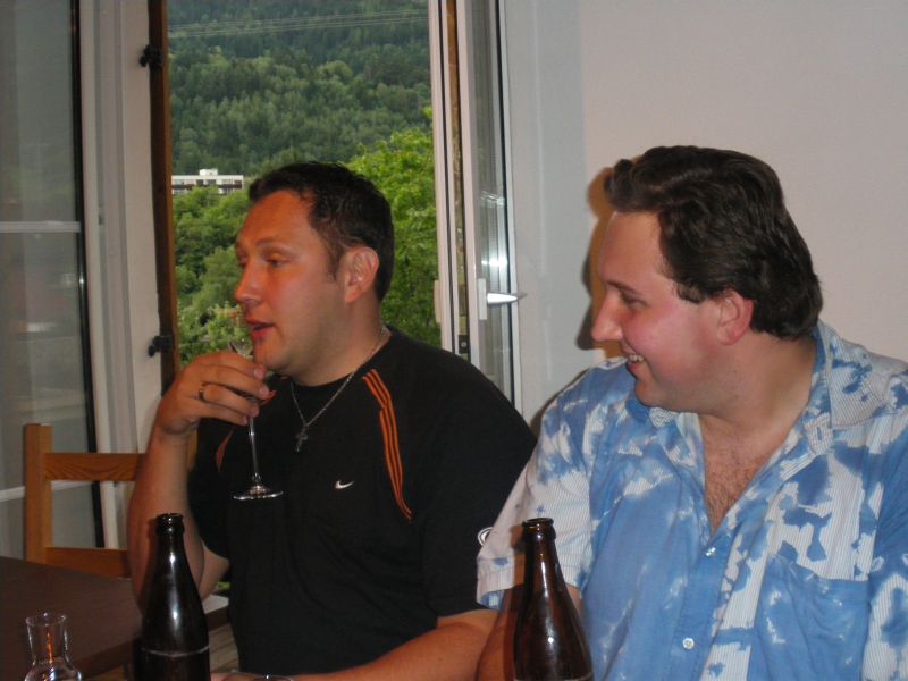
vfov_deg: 34.3
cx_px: 454
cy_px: 340
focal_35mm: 42
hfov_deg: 44.8
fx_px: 1102
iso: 400
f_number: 4
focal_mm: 7.5
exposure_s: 1/50
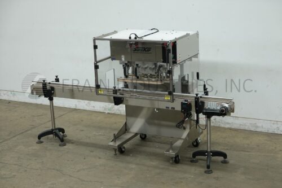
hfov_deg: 28.9
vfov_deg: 19.4
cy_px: 94
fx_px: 548
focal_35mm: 70
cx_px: 141
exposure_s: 1/80
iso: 320
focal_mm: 25.85
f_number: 4
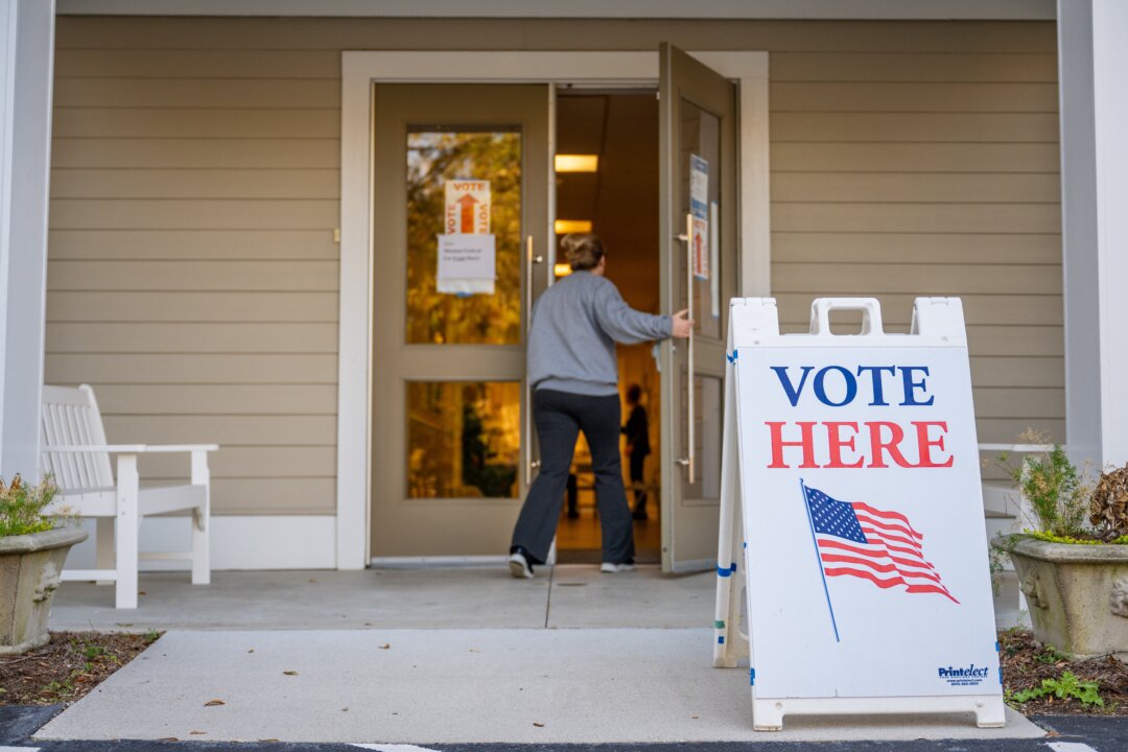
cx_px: 564
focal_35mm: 50
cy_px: 376
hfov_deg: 39.6
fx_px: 1567
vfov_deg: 27.0
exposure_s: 1/320
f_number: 2.8
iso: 64
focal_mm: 50
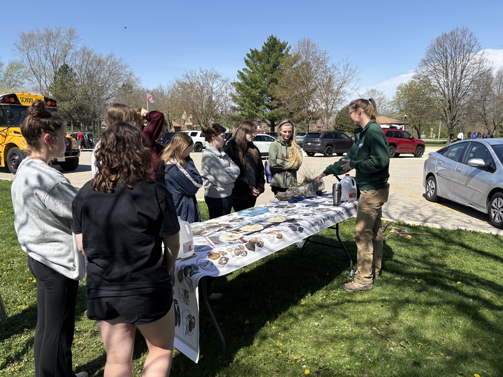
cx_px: 252
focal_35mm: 26
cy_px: 188
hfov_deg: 67.3
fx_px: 378
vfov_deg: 53.1
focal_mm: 5.96
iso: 50
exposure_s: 1/2747
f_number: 1.6
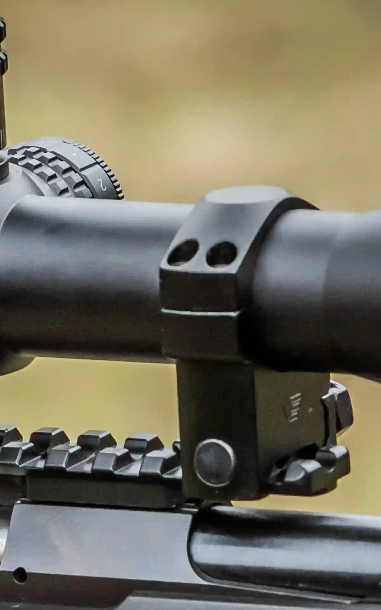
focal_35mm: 737
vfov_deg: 2.9
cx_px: -153
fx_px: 12239
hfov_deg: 1.8
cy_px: 583
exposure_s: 1/400
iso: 1250
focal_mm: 155
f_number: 7.1
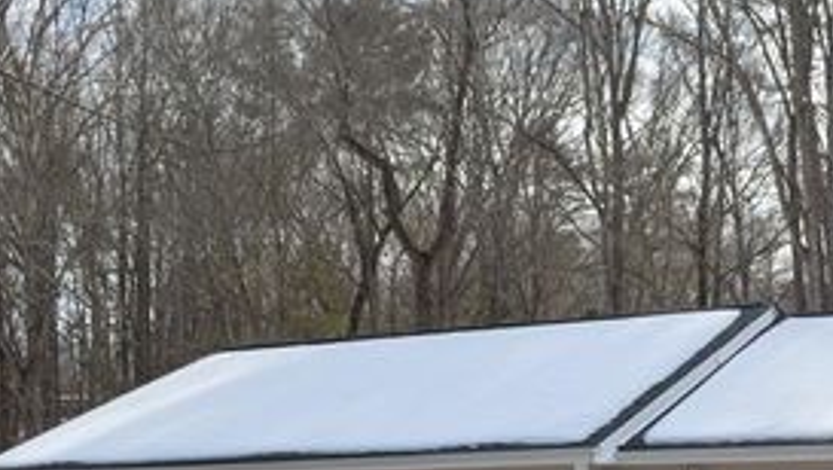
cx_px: 635
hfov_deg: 30.0
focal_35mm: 69
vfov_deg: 17.1
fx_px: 1525
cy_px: 479
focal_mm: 24
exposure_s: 1/250
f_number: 8
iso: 100
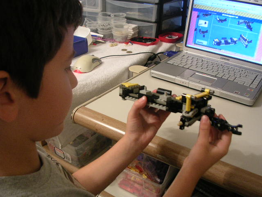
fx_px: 288
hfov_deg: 49.0
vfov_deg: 37.7
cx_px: 131
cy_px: 98
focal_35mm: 38
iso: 76
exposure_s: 1/5.7
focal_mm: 5.8
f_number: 2.8
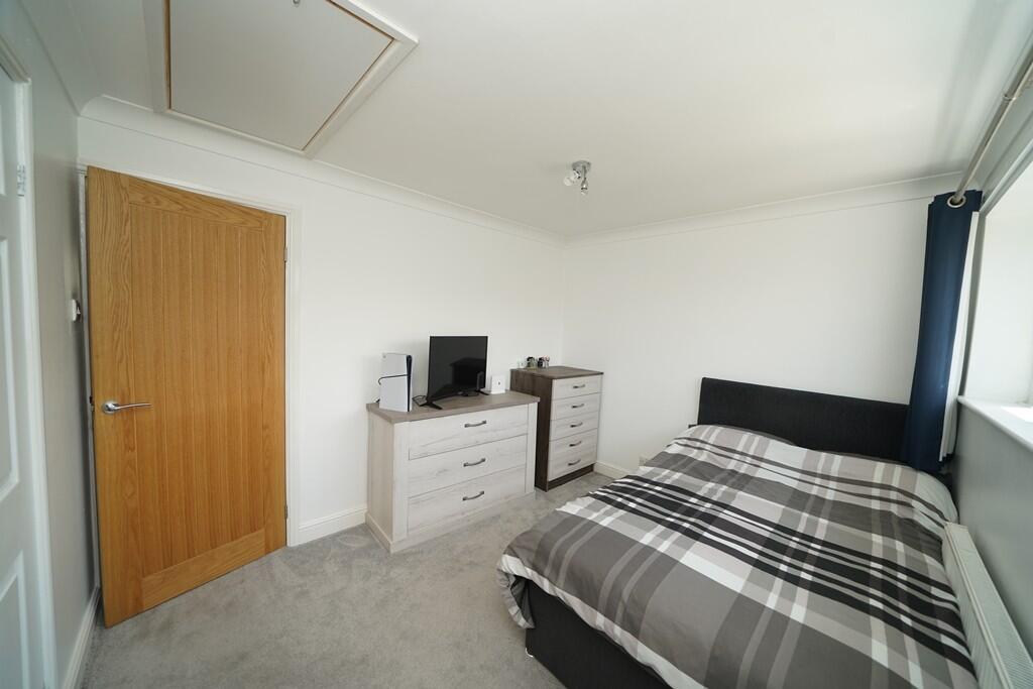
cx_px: 516
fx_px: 344
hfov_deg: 112.6
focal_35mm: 12
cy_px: 344
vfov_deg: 90.0
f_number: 4
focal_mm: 12
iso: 160
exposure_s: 1/160
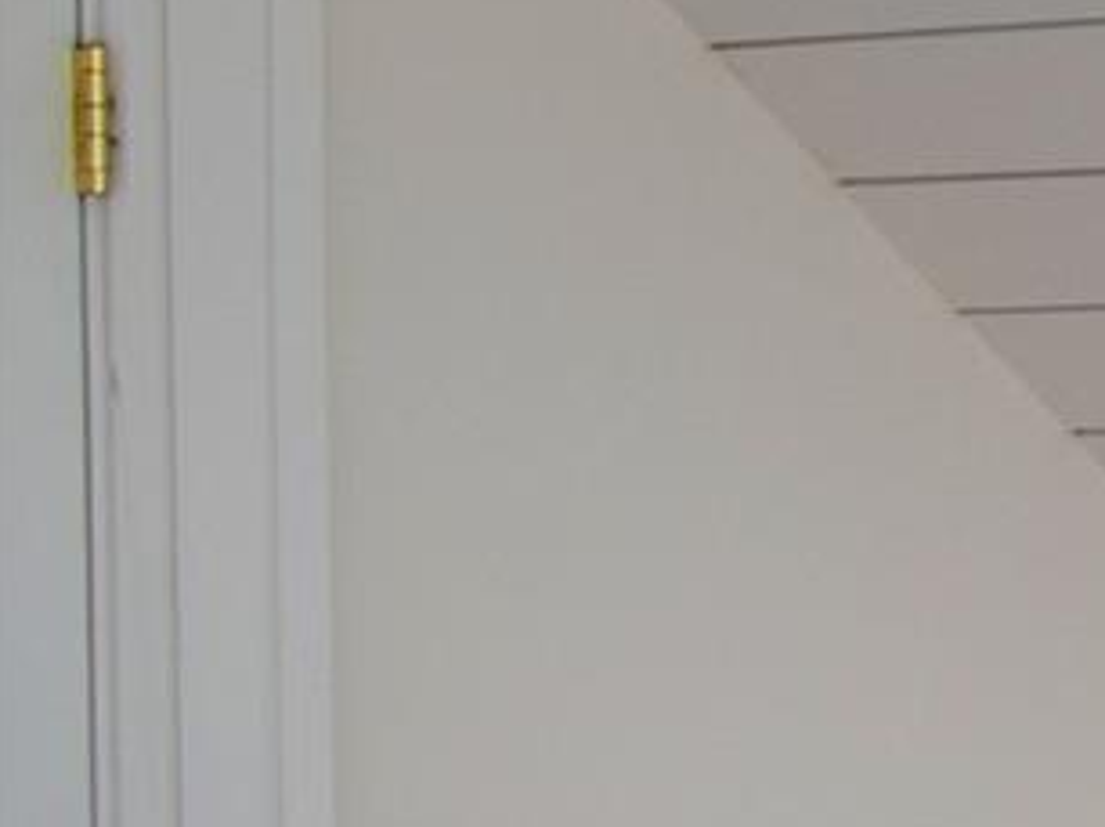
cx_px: 3687
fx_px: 3388
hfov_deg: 10.1
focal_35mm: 106
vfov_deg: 13.9
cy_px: 473
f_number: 8
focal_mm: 11
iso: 640
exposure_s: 1/30
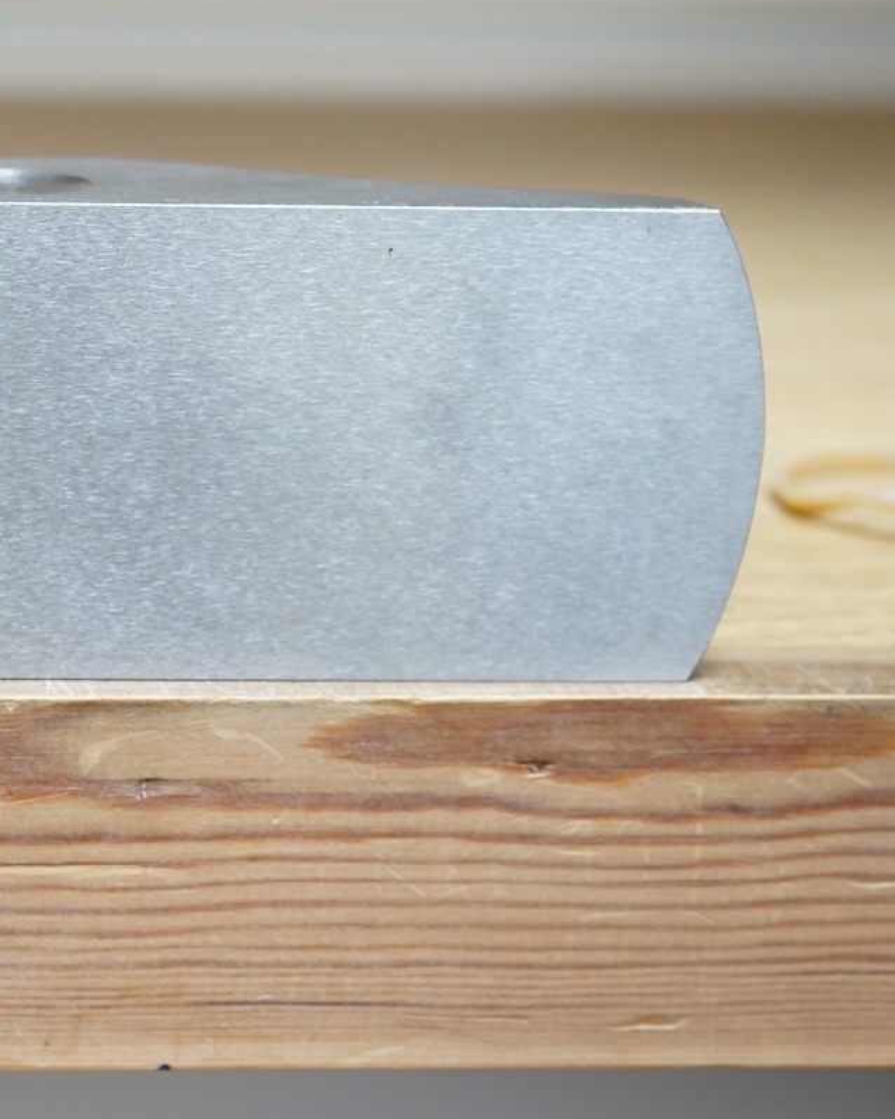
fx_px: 3279
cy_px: 354
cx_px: -107
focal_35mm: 99
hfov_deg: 15.1
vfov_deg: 19.3
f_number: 5.6
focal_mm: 49
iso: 2500
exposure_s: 1/80
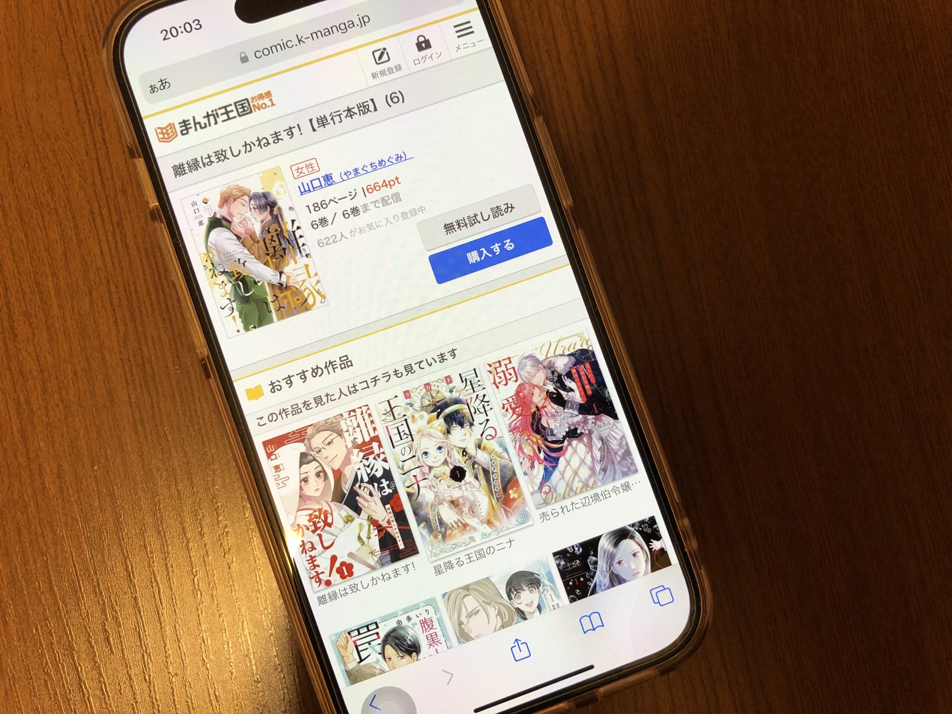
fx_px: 770
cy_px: 357
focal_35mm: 28
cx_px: 476
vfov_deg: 49.7
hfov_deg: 63.4
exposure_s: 1/20
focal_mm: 3.99
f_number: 1.8
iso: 40
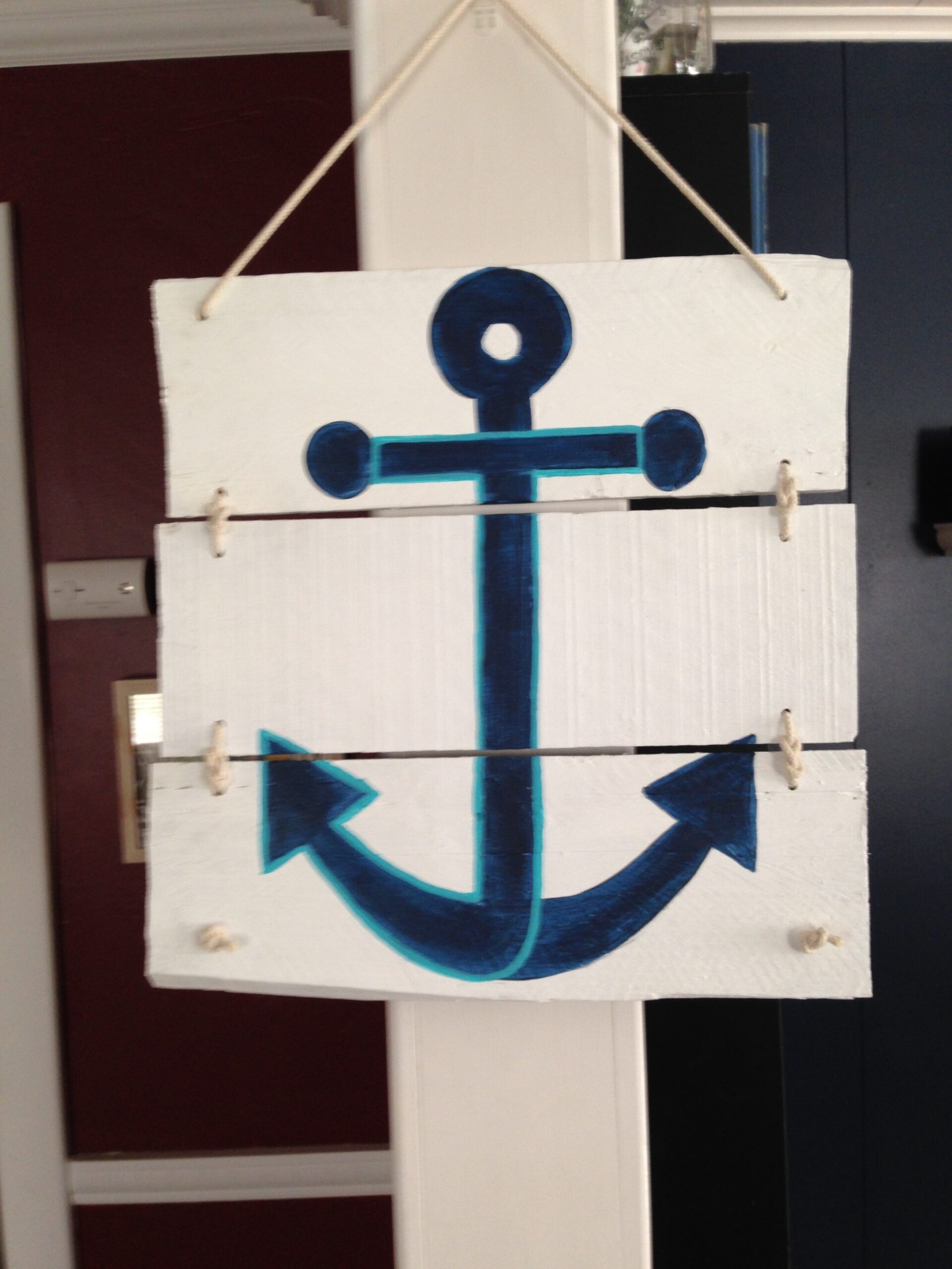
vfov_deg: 55.4
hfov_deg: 42.9
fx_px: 1210
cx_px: 476
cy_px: 634
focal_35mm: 33
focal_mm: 4.12
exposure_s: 1/20
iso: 80
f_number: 2.4
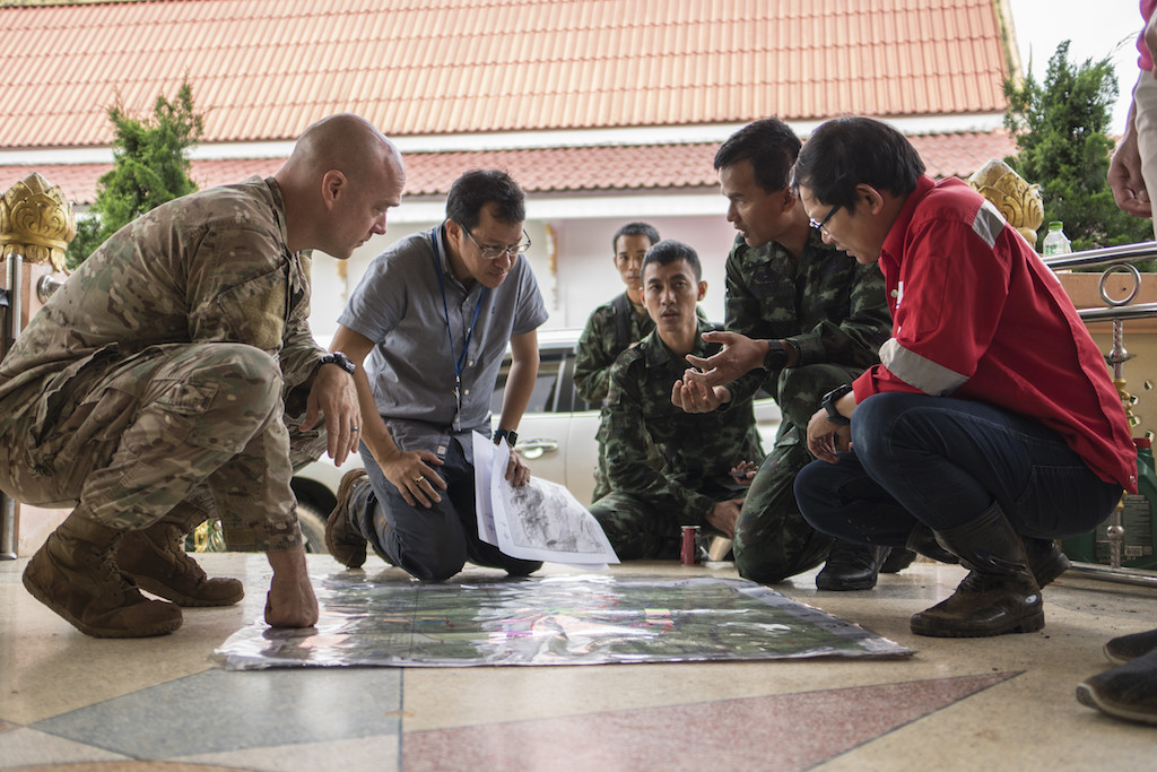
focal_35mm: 36
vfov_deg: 36.9
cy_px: 386
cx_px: 578
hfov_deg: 53.1
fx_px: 1157
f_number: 1.8
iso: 250
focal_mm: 24
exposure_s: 1/800
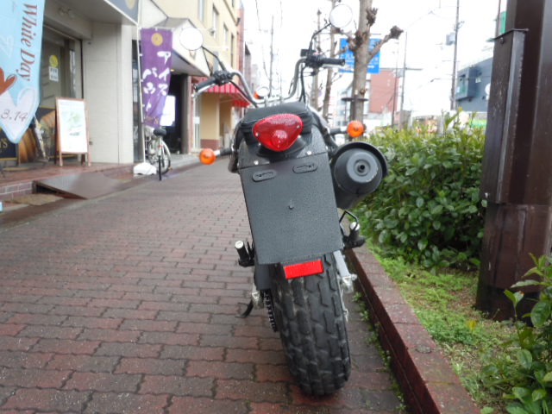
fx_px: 446
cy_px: 207
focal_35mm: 28
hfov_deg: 63.4
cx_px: 276
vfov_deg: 49.7
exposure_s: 1/60
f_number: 3.7
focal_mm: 5
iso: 125
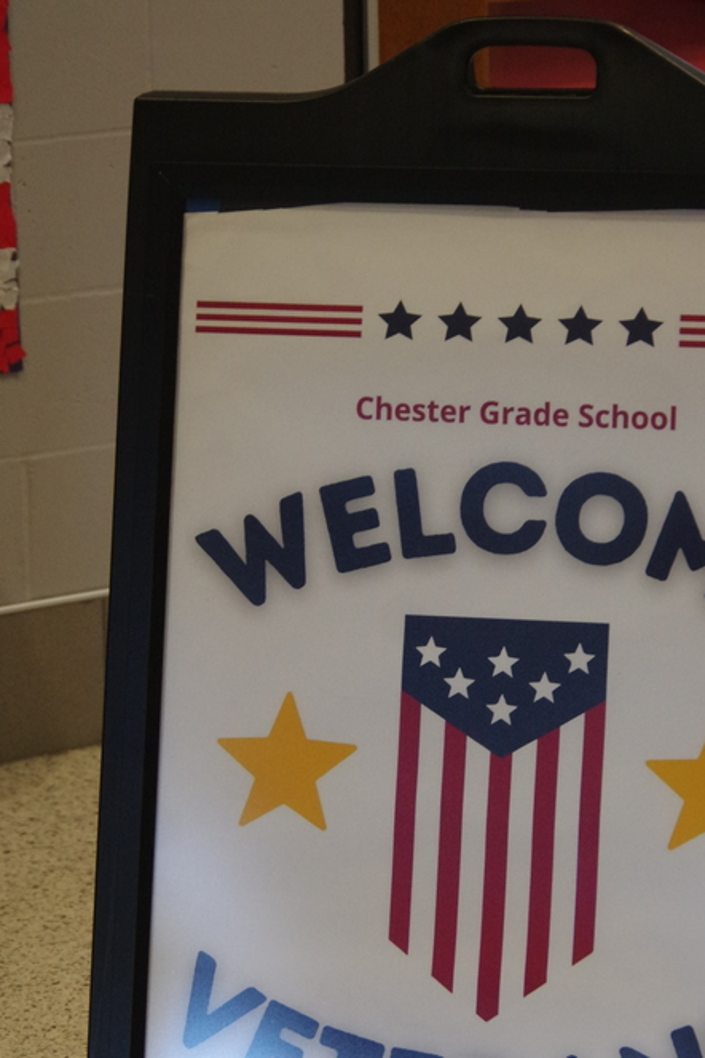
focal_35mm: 122
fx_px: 3583
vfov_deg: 16.8
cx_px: 518
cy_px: 683
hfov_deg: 11.2
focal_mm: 53
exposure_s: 1/100
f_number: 4.5
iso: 1600
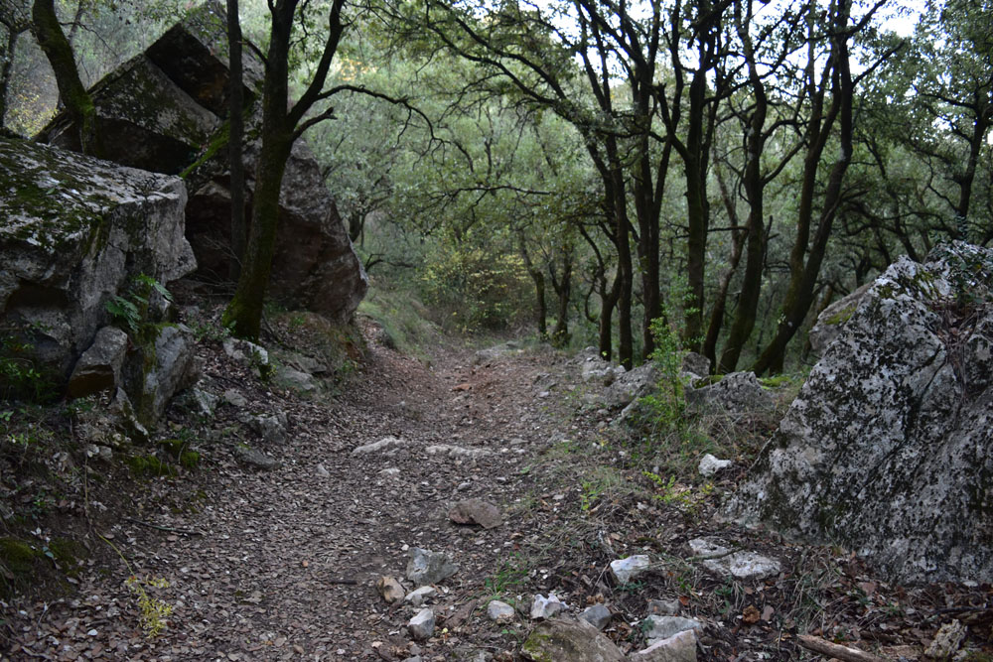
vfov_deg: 47.9
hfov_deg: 67.4
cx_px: 496
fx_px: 745
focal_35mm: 27
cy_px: 331
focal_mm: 18
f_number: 3.5
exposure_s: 1/40
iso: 400
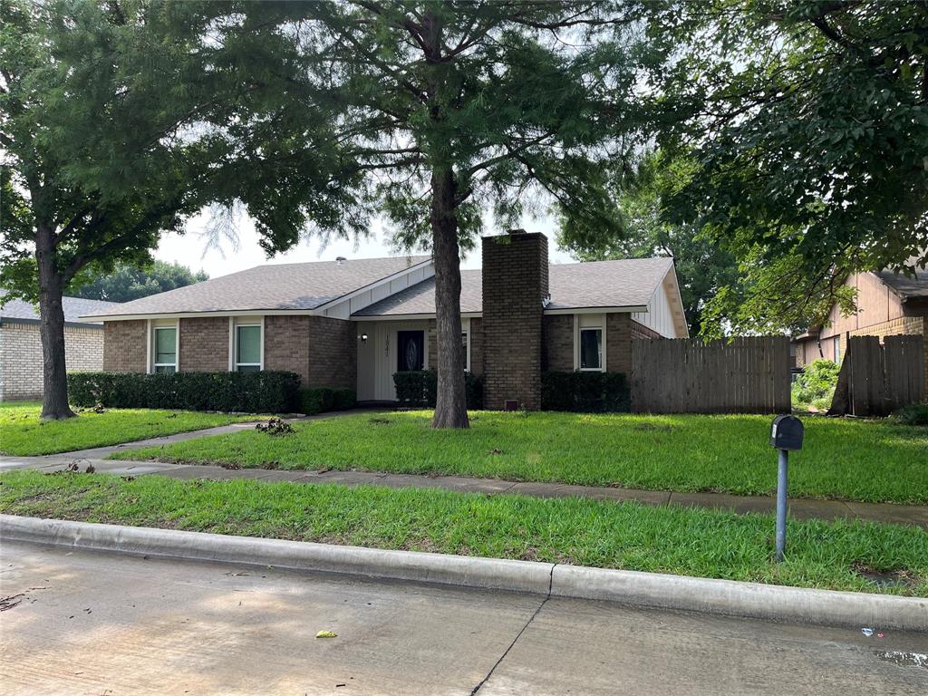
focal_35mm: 26
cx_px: 464
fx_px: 697
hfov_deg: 67.3
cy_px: 348
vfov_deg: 53.1
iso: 50
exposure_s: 1/1117
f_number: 1.6
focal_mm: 5.1
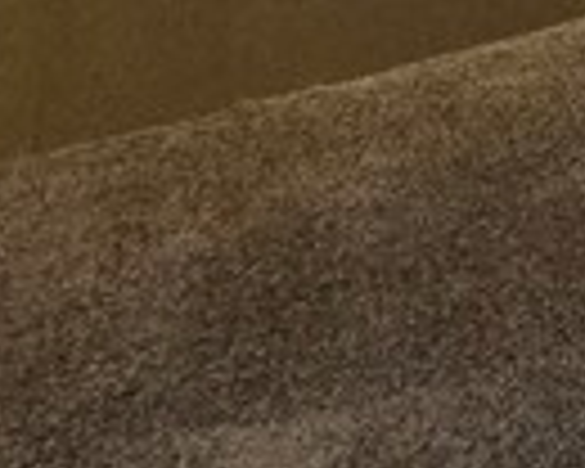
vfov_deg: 11.4
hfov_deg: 9.3
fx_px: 1731
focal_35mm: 100
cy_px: -801
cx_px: 2102
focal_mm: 2.2
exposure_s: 1/60
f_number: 2.2
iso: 640
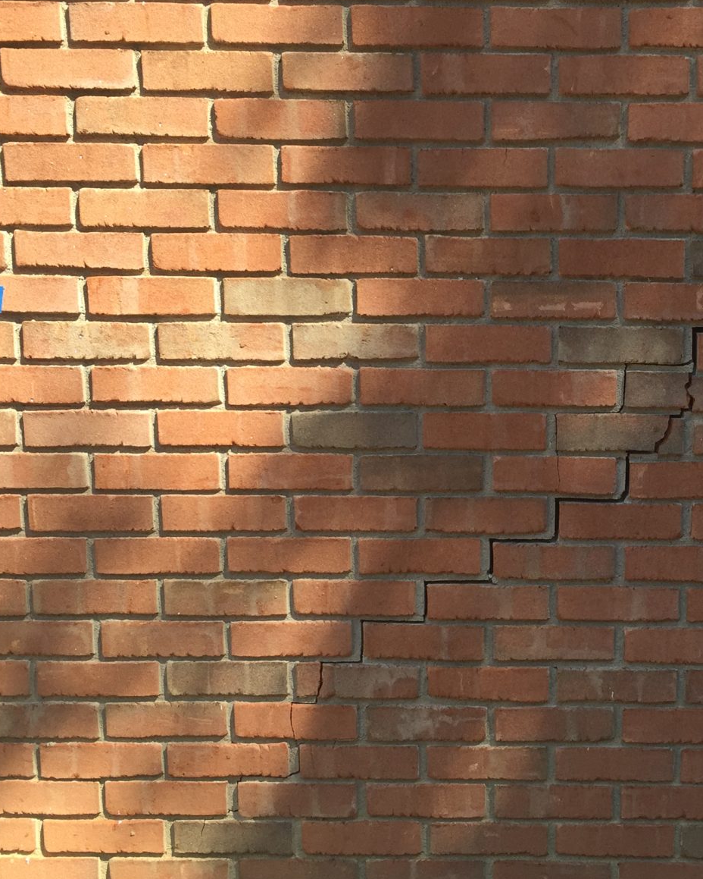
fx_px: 1300
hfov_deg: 29.4
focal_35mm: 50
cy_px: 438
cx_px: 583
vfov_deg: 37.3
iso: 32
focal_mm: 4.15
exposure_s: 1/581
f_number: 2.2
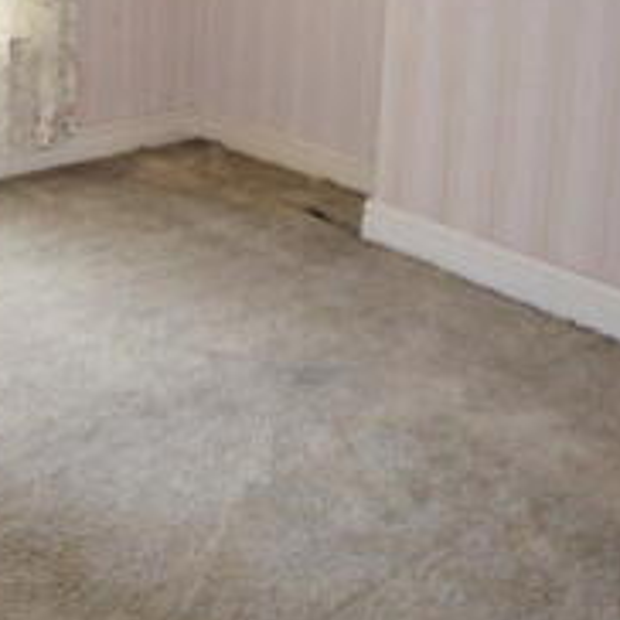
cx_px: -80
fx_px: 1069
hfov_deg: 28.9
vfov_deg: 29.9
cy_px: -12
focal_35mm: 53
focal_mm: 11.5
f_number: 5.6
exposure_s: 1/125
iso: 560
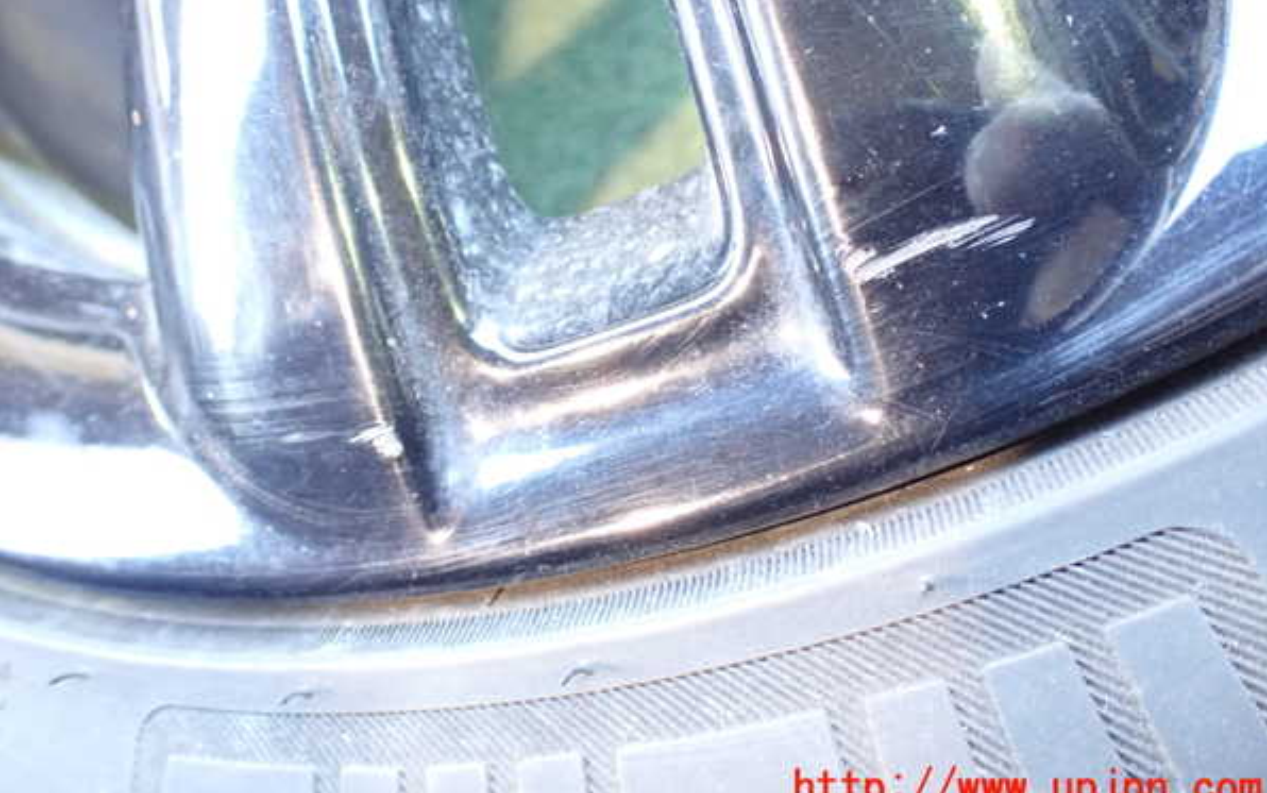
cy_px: 338
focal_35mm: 32
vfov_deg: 39.4
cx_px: 636
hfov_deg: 59.6
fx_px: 1105
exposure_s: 1/30
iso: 1250
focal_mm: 5.4
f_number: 2.3
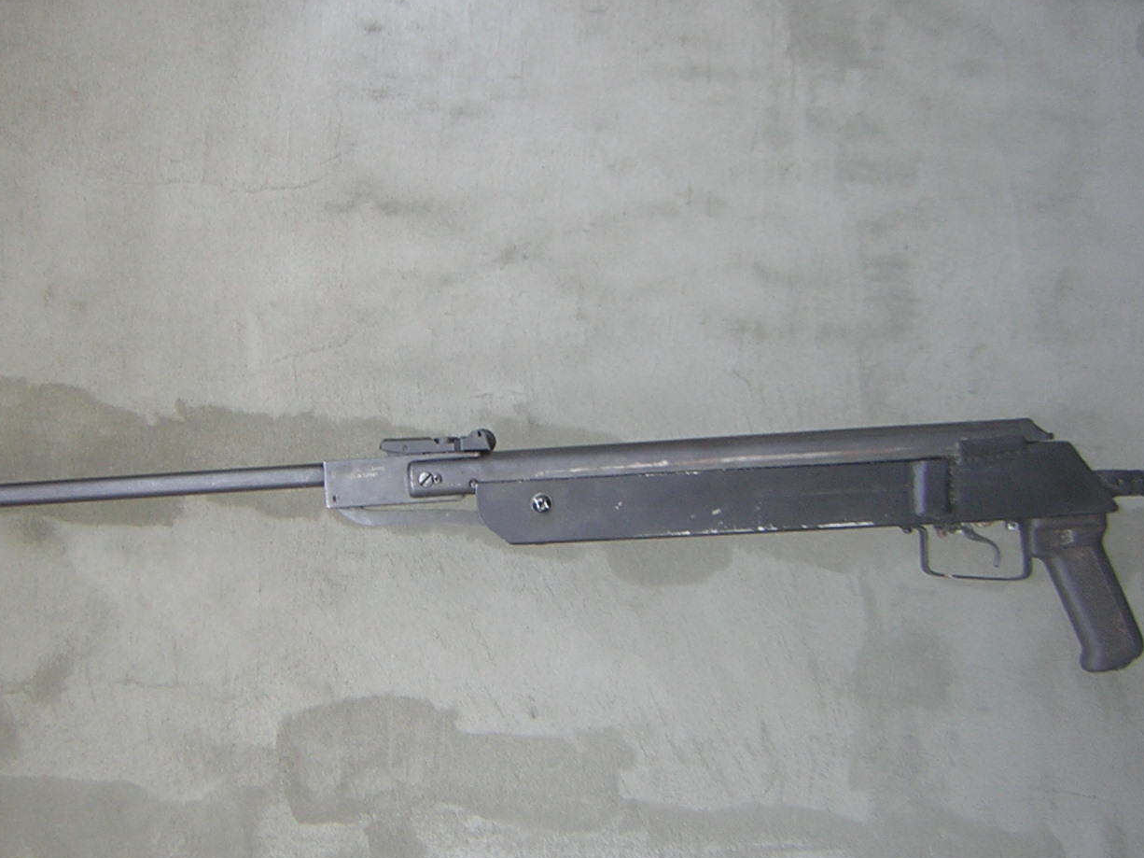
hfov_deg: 40.4
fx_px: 1553
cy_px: 438
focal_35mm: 47
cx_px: 545
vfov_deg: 30.9
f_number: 2.6
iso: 50
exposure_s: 1/35.6
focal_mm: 4.7
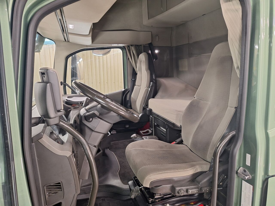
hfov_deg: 73.9
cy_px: 103
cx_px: 138
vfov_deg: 58.9
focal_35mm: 23
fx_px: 183
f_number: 1.8
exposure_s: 1/33
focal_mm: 5.54
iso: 200
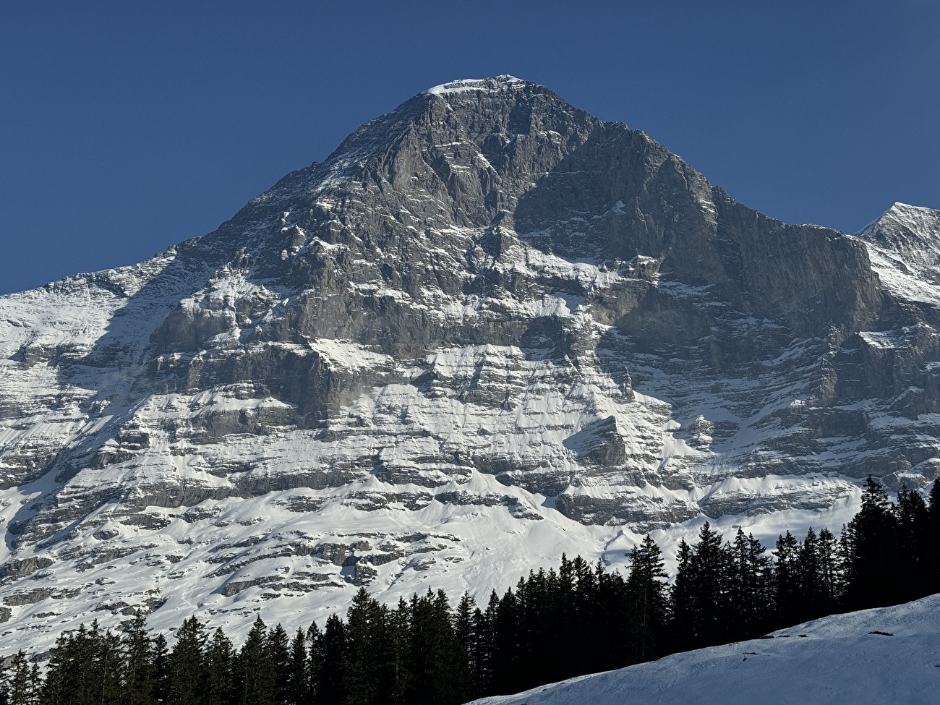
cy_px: 352
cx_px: 470
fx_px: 1303
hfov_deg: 39.7
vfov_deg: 30.3
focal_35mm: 48
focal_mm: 6.76
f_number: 1.78
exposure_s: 1/9009
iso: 64
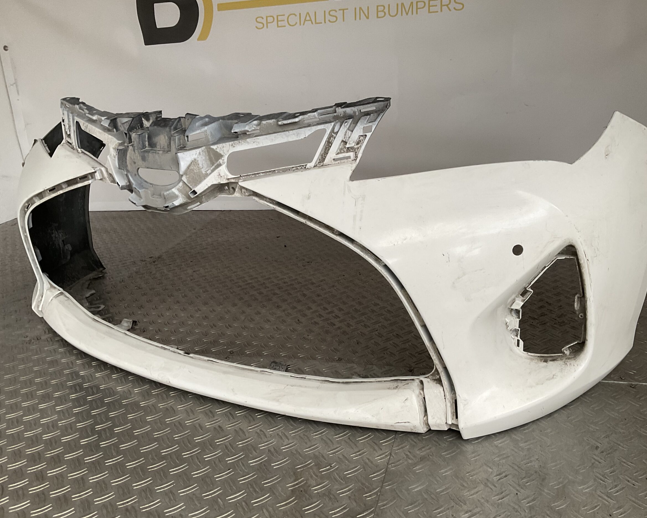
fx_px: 594
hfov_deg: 57.1
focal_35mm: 31
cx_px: 345
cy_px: 260
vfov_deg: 47.1
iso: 64
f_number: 1.8
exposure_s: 1/50
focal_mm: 3
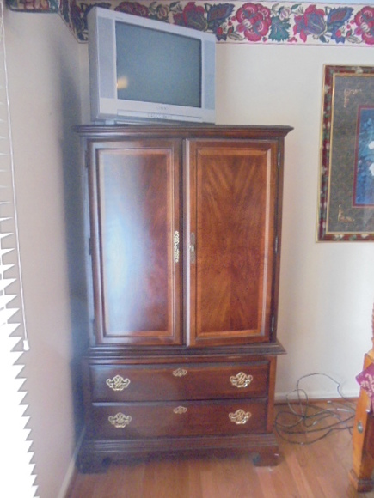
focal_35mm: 26
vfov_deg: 67.3
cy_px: 249
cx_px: 187
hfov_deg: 53.1
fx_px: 375
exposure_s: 1/20
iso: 800
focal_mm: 4.6
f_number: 3.5
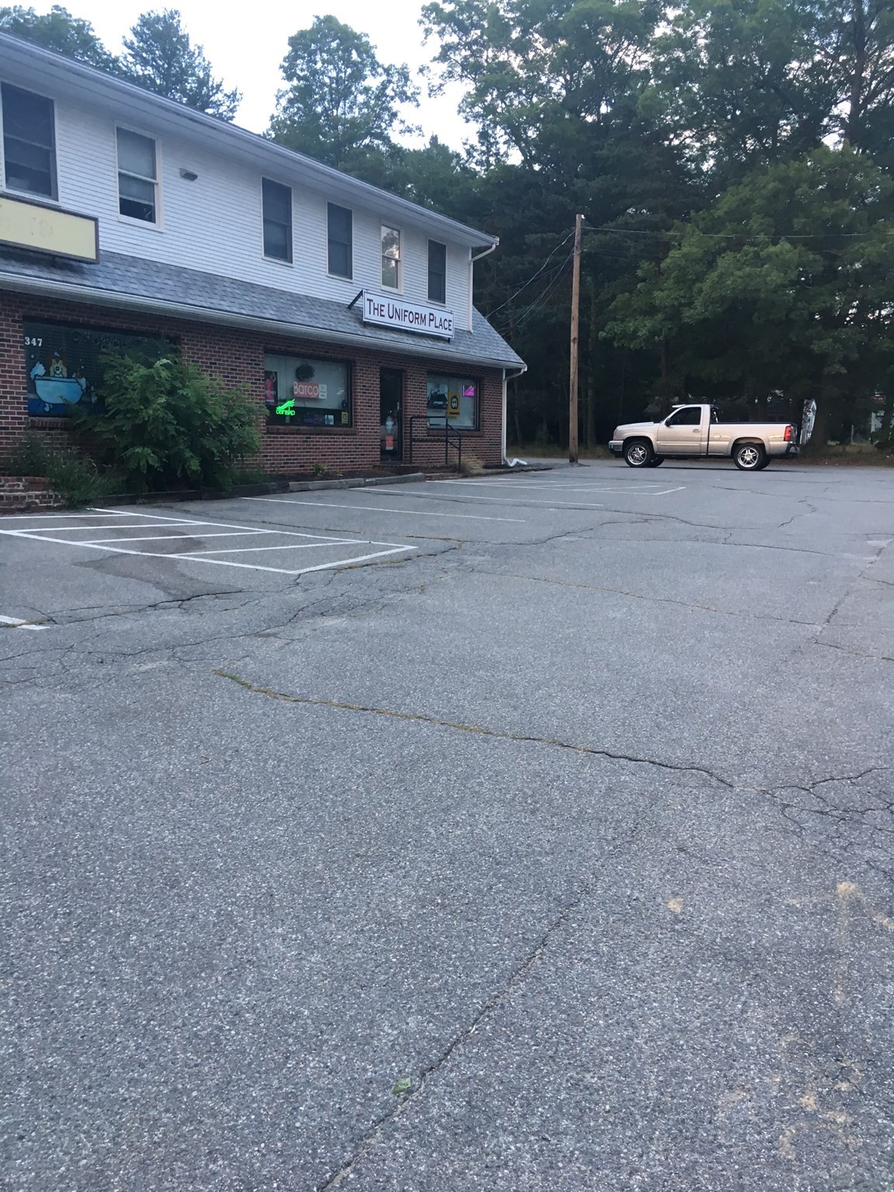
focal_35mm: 29
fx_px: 999
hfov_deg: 48.2
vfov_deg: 61.7
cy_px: 596
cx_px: 447
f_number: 2.2
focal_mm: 4.15
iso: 32
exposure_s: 1/30
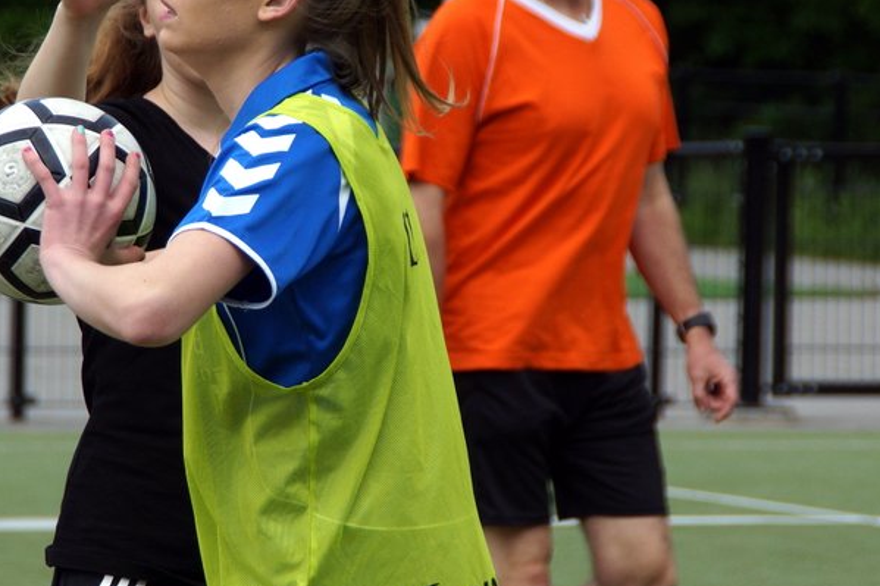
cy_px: 286
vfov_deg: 3.8
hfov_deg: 5.7
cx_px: 344
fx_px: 8773
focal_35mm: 359
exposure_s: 1/800
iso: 200
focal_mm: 140
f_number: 6.3
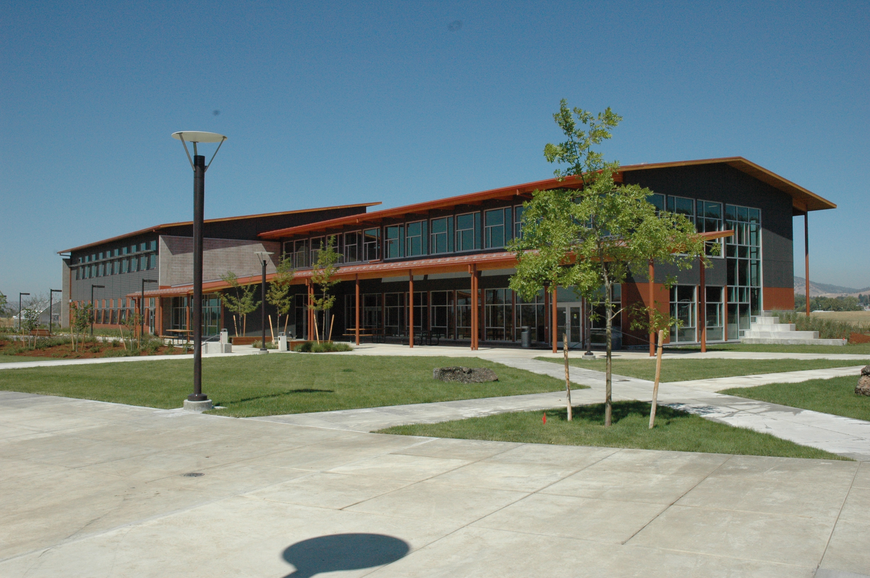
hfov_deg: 57.3
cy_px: 289
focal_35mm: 33
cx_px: 435
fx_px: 797
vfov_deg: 39.9
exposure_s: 1/800
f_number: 14
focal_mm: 22
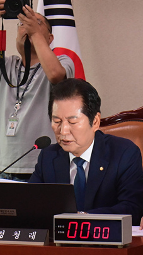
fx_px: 1623
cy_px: 129
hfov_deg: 5.0
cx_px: 120
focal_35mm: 241
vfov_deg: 8.9
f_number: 10
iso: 6400
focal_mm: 116
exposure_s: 1/250
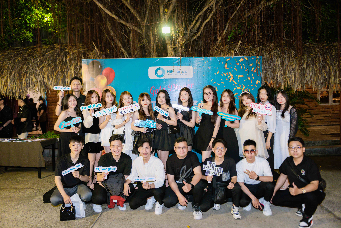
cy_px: 114
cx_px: 170
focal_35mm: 29
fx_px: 275
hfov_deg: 63.6
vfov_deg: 45.0
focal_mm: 29
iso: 1000
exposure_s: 1/100
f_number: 2.8
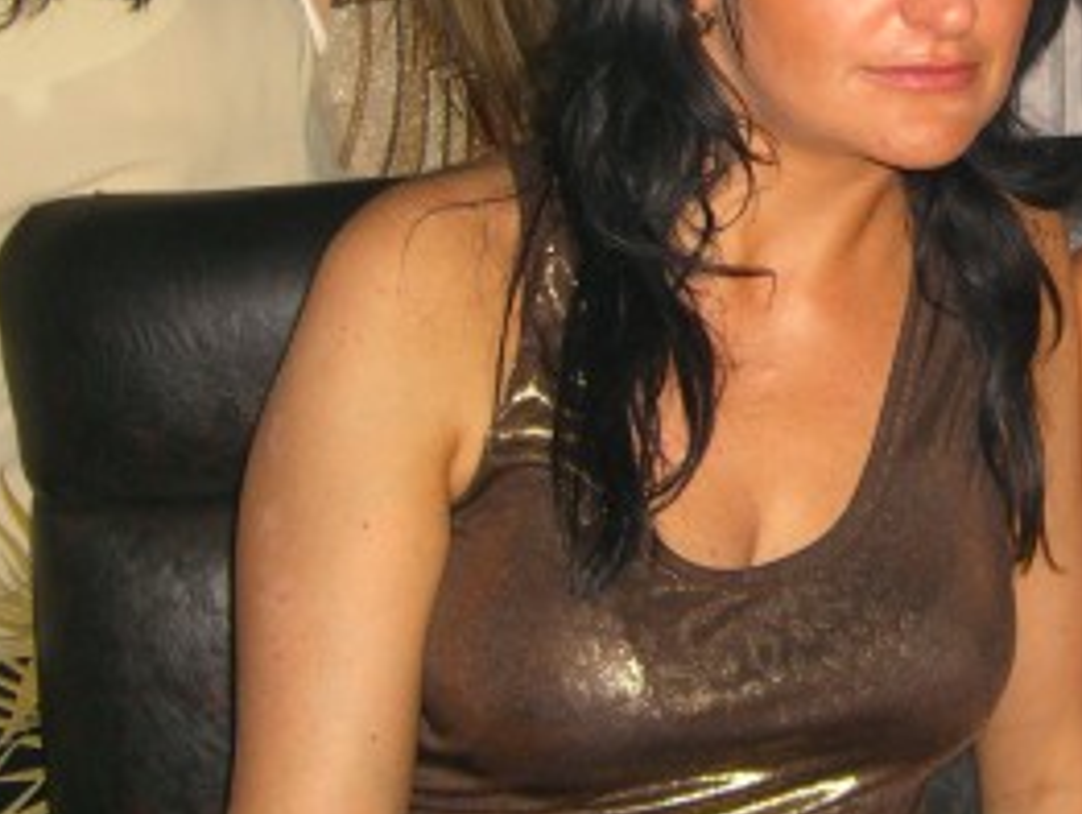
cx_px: 1041
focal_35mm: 87
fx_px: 2722
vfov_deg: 16.9
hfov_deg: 21.8
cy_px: 165
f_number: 2.8
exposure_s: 1/60
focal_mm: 7.9
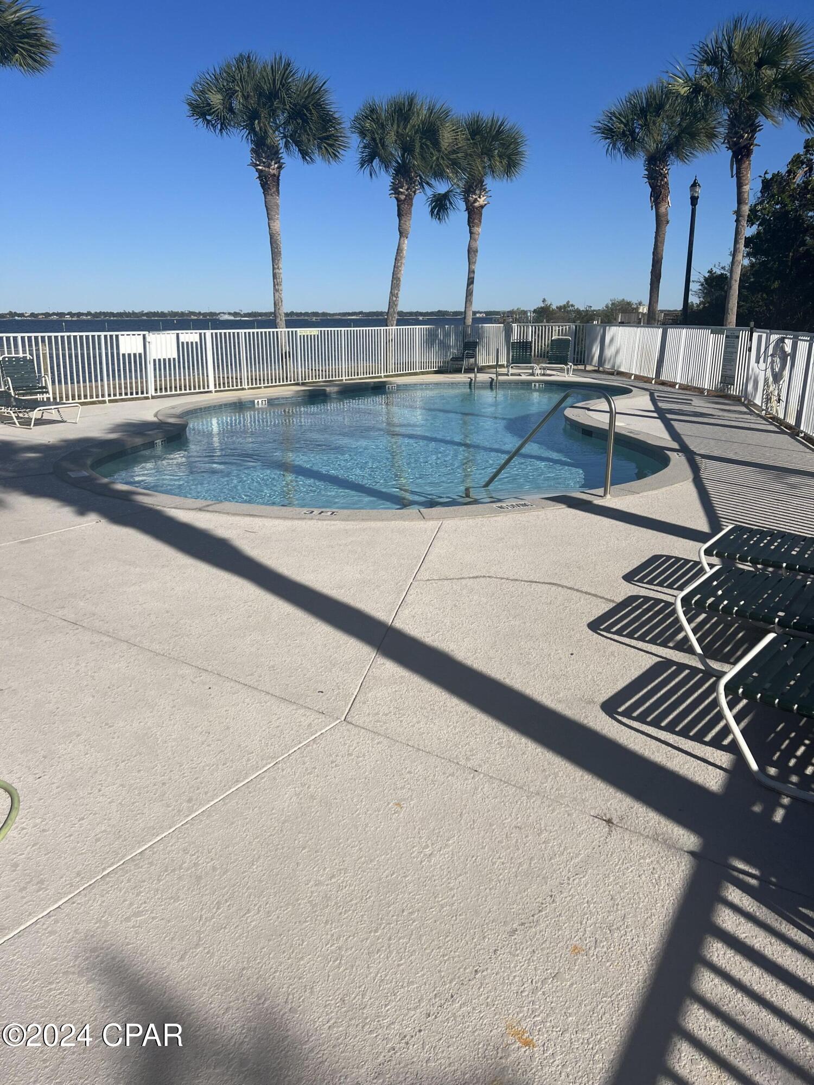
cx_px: 407
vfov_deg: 67.3
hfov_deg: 53.1
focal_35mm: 26
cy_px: 542
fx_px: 815
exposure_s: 1/9434
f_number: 1.5
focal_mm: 5.7
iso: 50
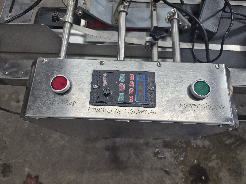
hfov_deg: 73.9
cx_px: 123
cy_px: 92
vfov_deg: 58.9
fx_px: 163
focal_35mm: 23
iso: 160
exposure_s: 1/120
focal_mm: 5.4
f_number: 1.8
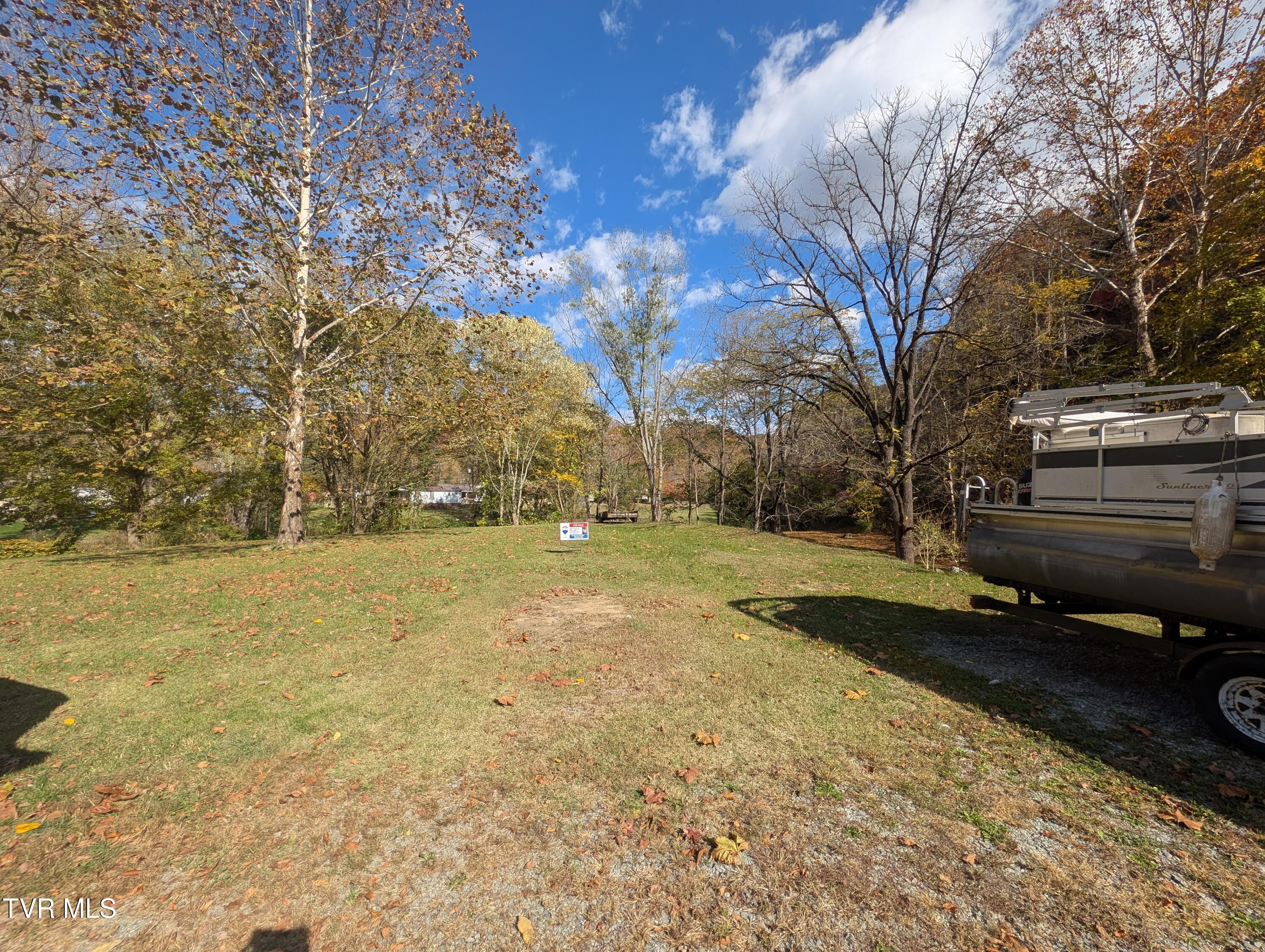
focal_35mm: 12
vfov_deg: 94.6
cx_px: 632
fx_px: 439
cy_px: 476
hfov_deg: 110.5
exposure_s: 1/1733
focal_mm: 2.23
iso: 38
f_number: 1.95
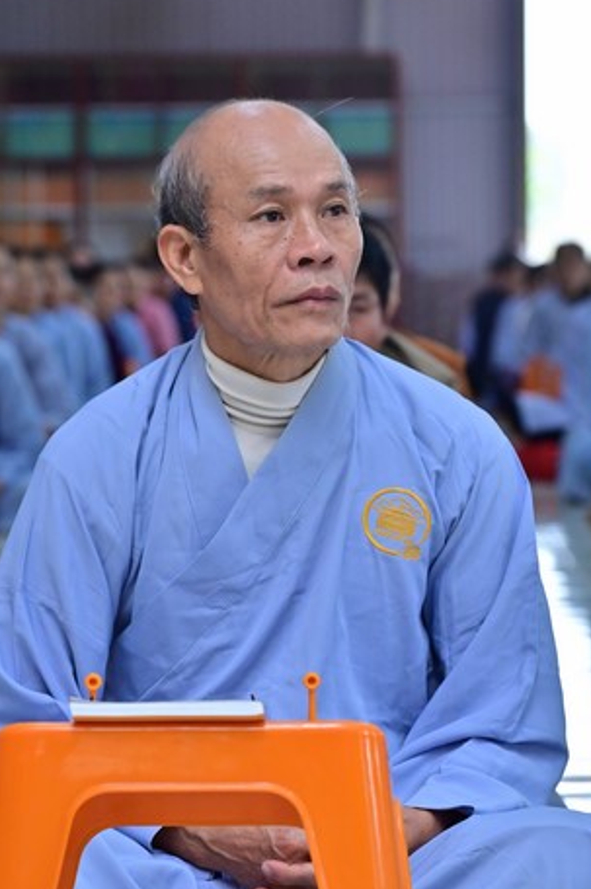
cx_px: 232
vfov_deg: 12.0
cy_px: 511
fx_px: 4220
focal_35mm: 171
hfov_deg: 8.0
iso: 2000
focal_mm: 120
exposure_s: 1/200
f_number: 5.6
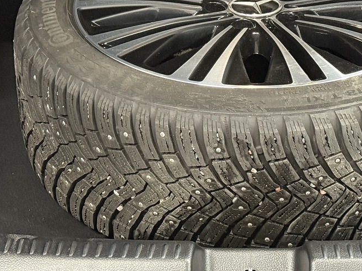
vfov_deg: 13.8
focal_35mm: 106
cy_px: 4
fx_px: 1109
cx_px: 270
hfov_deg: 18.4
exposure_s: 1/37
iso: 500
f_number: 1.78
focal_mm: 6.76
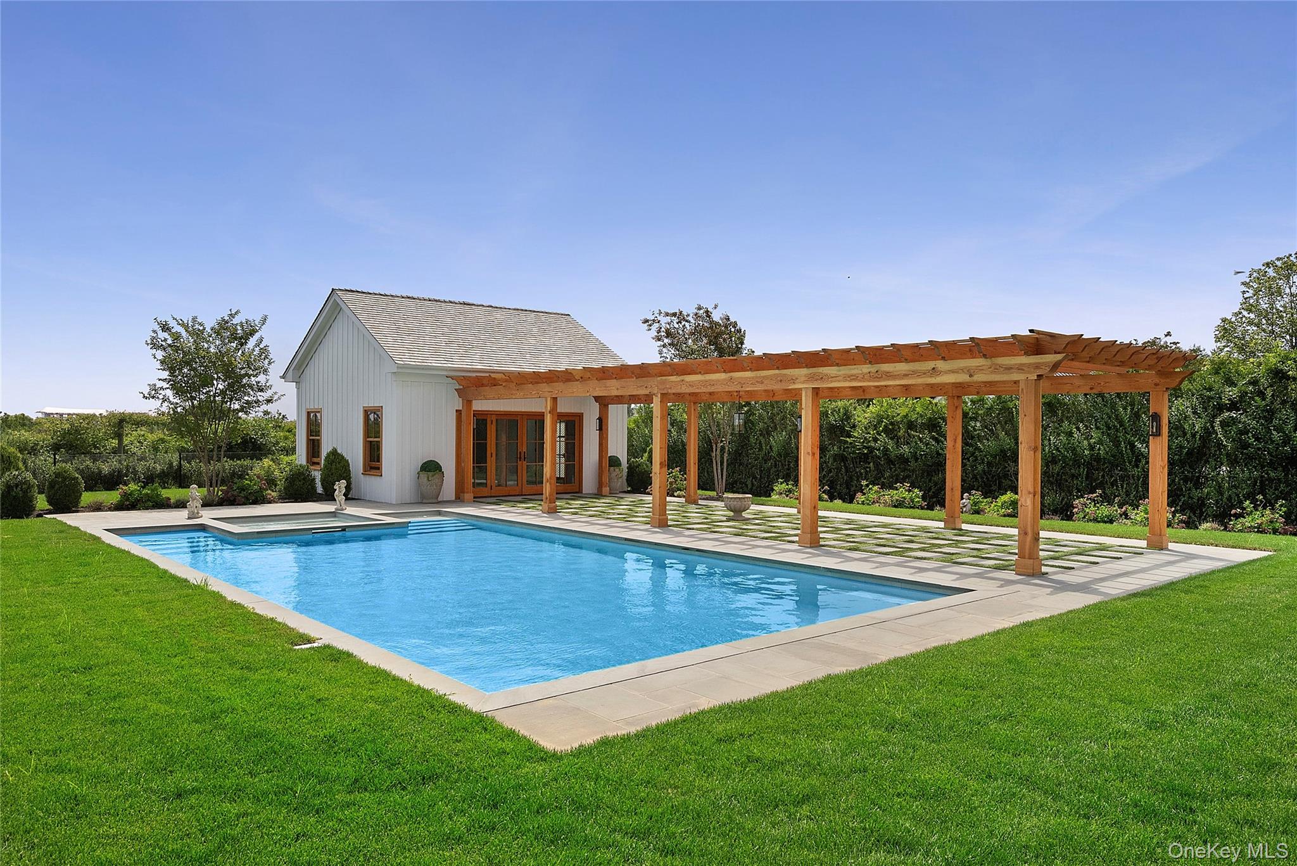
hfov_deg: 71.5
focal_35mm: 25
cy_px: 433
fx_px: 901
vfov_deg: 51.3
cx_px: 648
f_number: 13
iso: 800
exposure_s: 1/640
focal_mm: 25
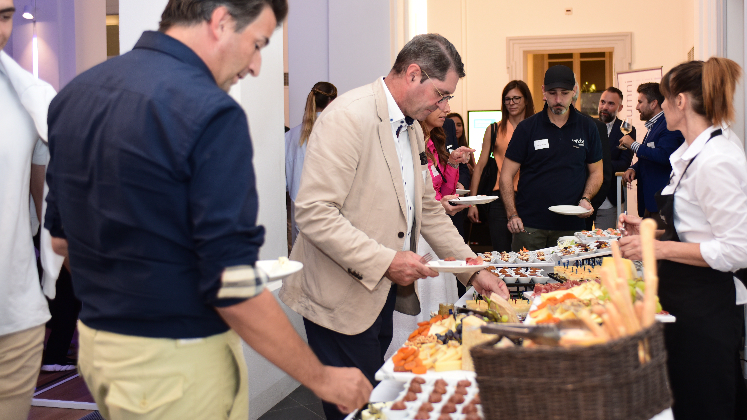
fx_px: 1367
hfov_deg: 30.5
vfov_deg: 17.5
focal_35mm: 69
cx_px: 417
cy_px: 162
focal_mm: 56
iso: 500
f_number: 2.8
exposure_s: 1/60
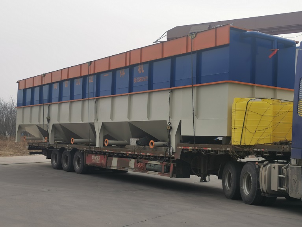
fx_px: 445
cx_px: 151
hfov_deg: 37.5
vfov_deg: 28.6
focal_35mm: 51
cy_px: 114
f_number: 1.8
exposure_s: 1/2326
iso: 50
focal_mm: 5.58
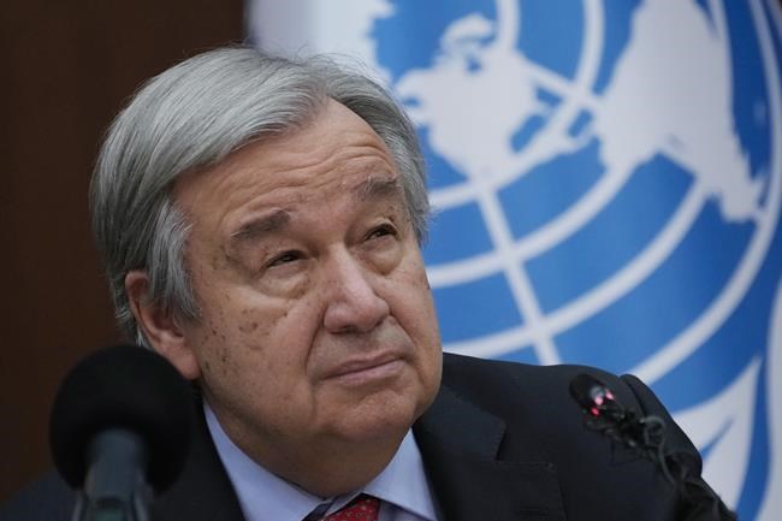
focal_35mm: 559
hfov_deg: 3.7
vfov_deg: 2.5
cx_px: 391
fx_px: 12139
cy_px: 260
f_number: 5.6
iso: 3200
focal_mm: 373
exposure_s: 1/100
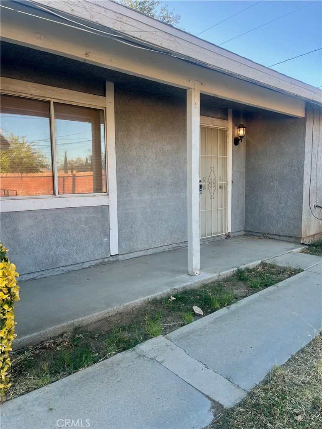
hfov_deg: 53.1
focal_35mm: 26
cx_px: 161
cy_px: 214
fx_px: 322
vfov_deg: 67.3
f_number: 1.6
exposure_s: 1/295
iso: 50
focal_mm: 5.1
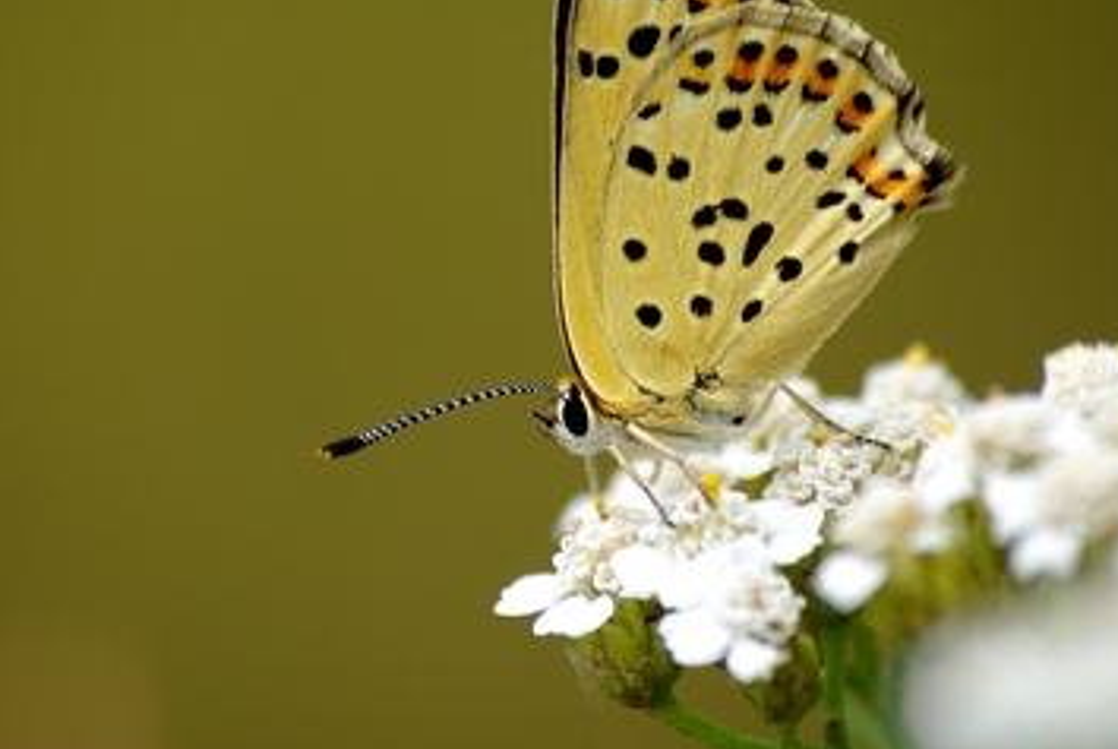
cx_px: 379
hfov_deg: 3.2
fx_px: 19776
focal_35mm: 636
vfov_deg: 2.2
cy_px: 245
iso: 400
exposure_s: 1/180
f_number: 5.6
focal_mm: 300
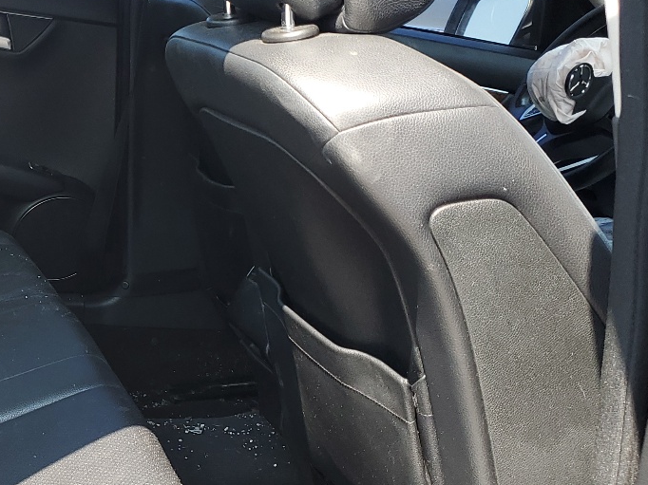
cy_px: 297
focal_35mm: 61
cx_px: 69
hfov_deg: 30.4
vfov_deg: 24.0
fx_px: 1141
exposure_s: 1/303
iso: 50
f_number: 1.5
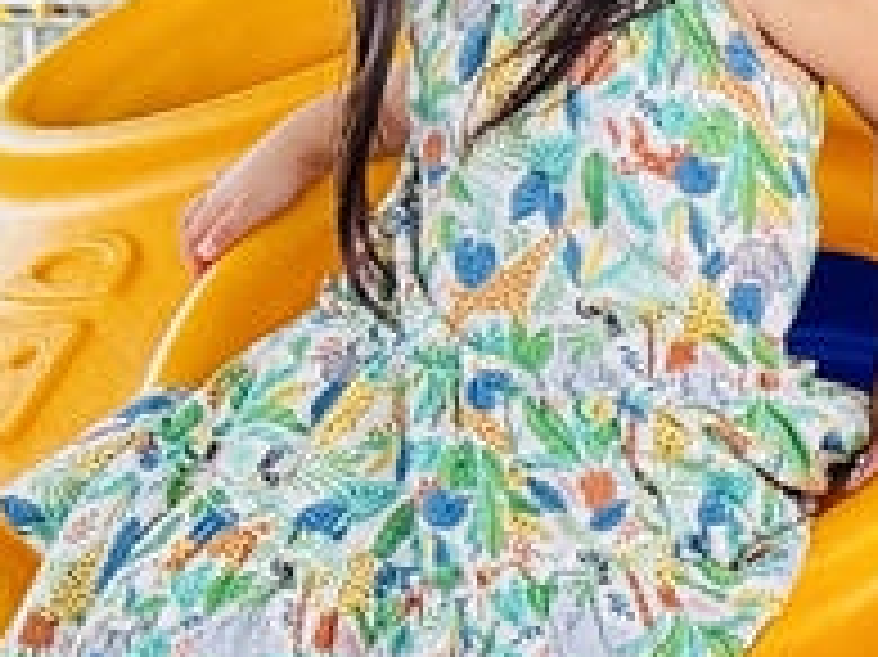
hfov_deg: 11.2
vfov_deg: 10.0
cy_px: 274
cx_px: 2089
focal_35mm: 148
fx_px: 3752
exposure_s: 1/60
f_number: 1.78
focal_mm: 6.76
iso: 250
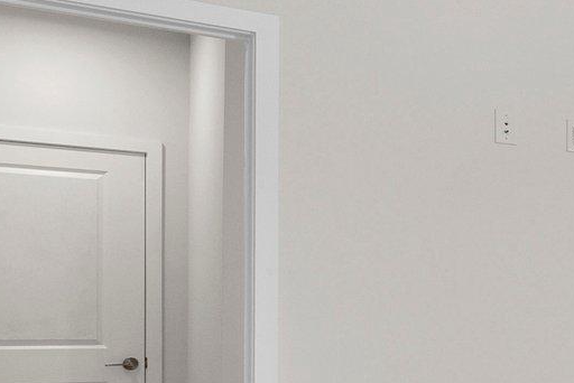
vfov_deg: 20.9
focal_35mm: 64
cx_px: 920
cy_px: 334
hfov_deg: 23.3
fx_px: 1021
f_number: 8
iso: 320
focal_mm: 16
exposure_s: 1/8
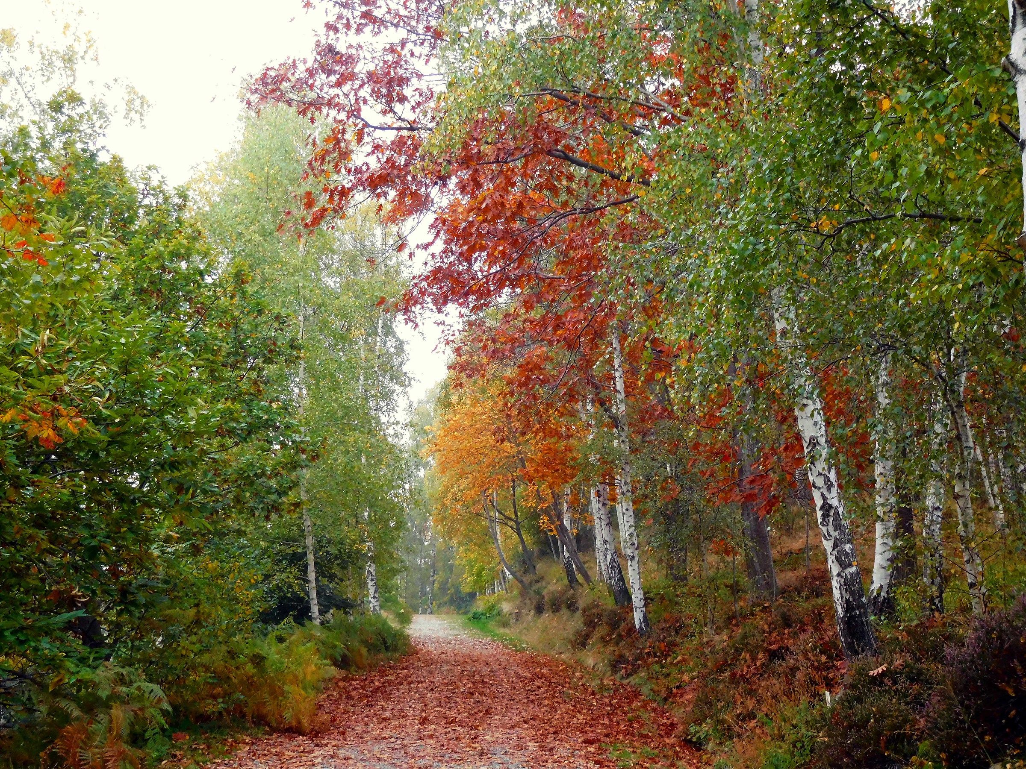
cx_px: 513
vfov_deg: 29.1
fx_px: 1482
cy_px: 384
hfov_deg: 38.2
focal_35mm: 50
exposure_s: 1/30
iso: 250
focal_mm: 8.9
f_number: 4.1
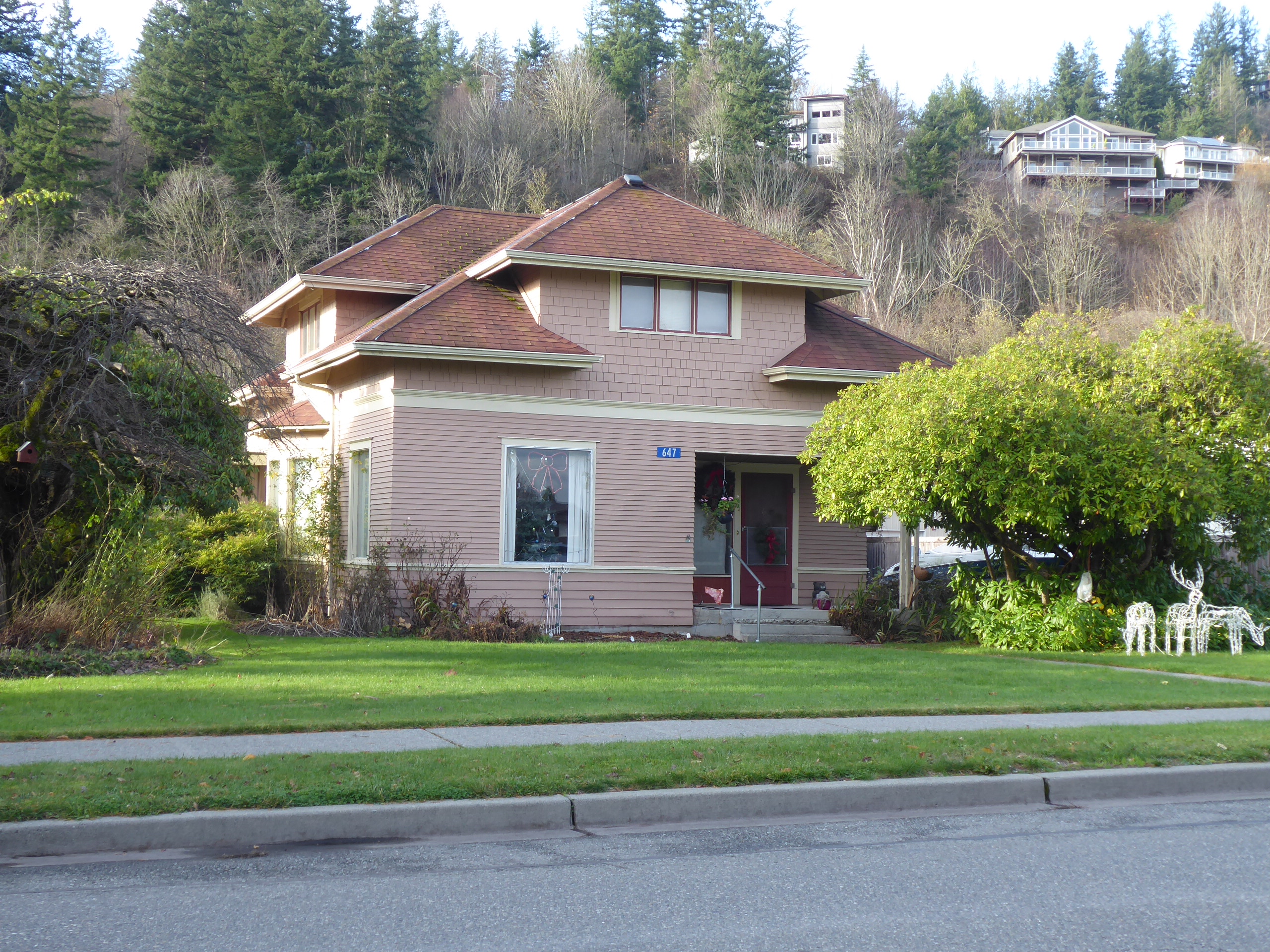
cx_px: 635
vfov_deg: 29.7
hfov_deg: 38.9
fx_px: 1798
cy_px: 476
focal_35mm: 49
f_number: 4
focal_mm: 8.4
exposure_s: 1/80
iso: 80
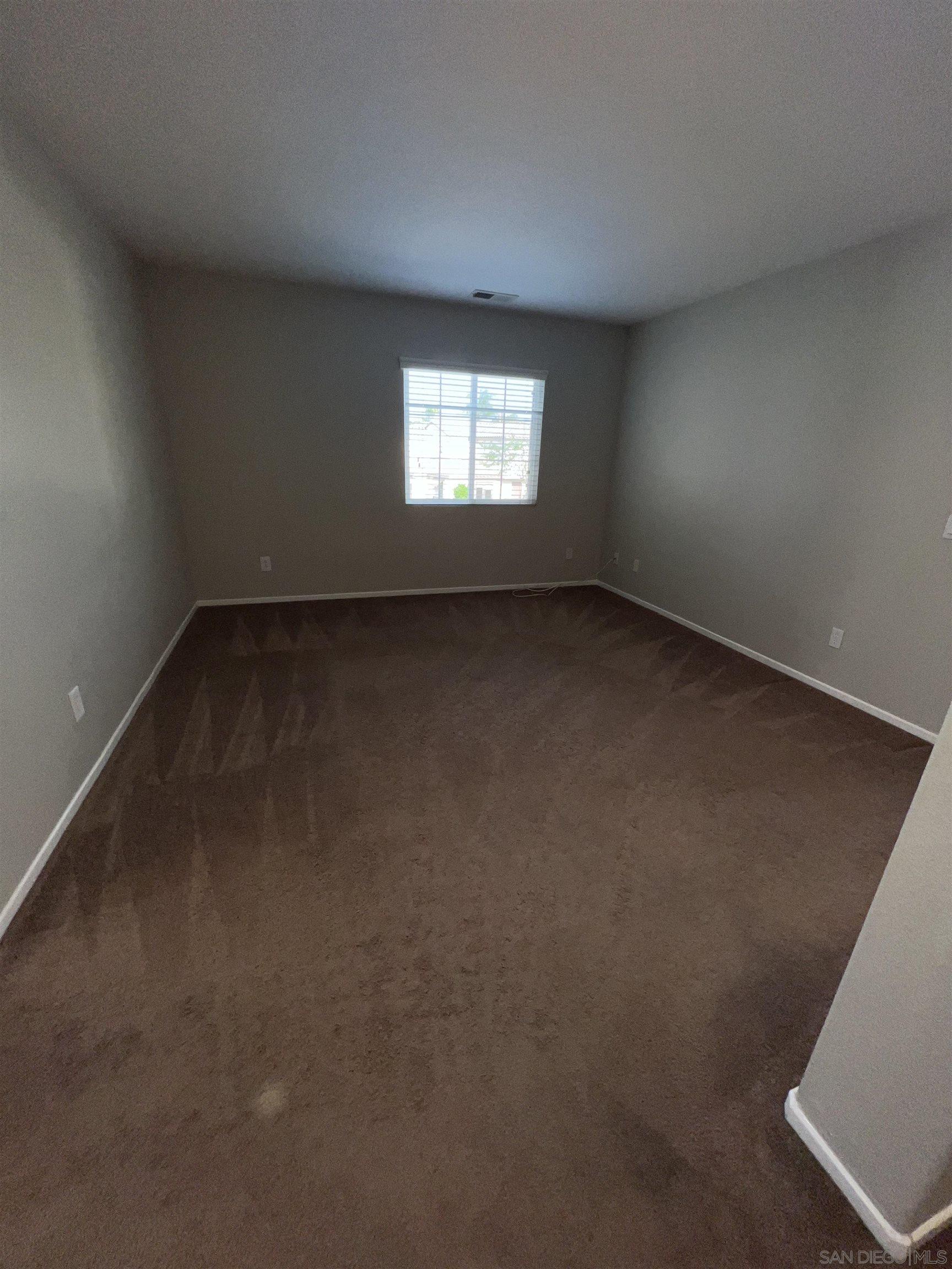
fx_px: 477
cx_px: 476
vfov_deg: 106.2
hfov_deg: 89.9
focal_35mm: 13
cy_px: 634
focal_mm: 1.57
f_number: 1.8
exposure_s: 1/158
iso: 25
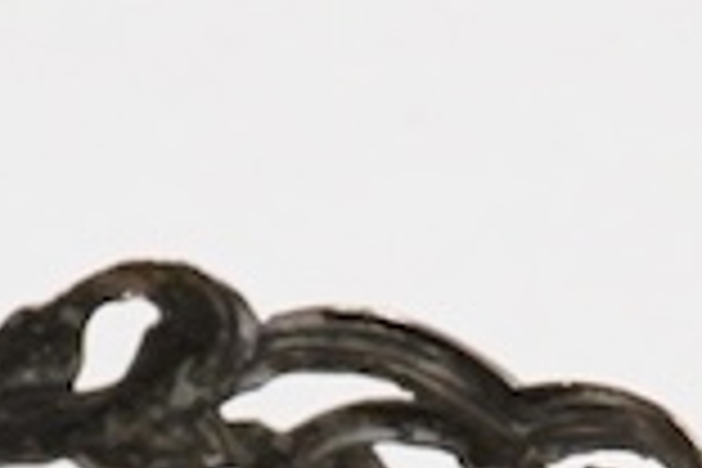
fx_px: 6337
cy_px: 1197
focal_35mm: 325
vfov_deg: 4.1
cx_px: 848
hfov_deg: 6.3
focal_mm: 30
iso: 2500
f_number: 16
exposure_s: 1/100
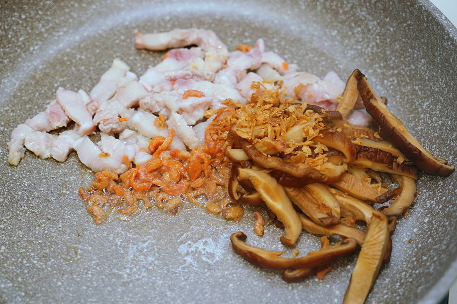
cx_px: 228
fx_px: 609
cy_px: 152
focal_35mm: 48
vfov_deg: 28.1
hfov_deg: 41.1
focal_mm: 48
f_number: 4
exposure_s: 1/60
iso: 320
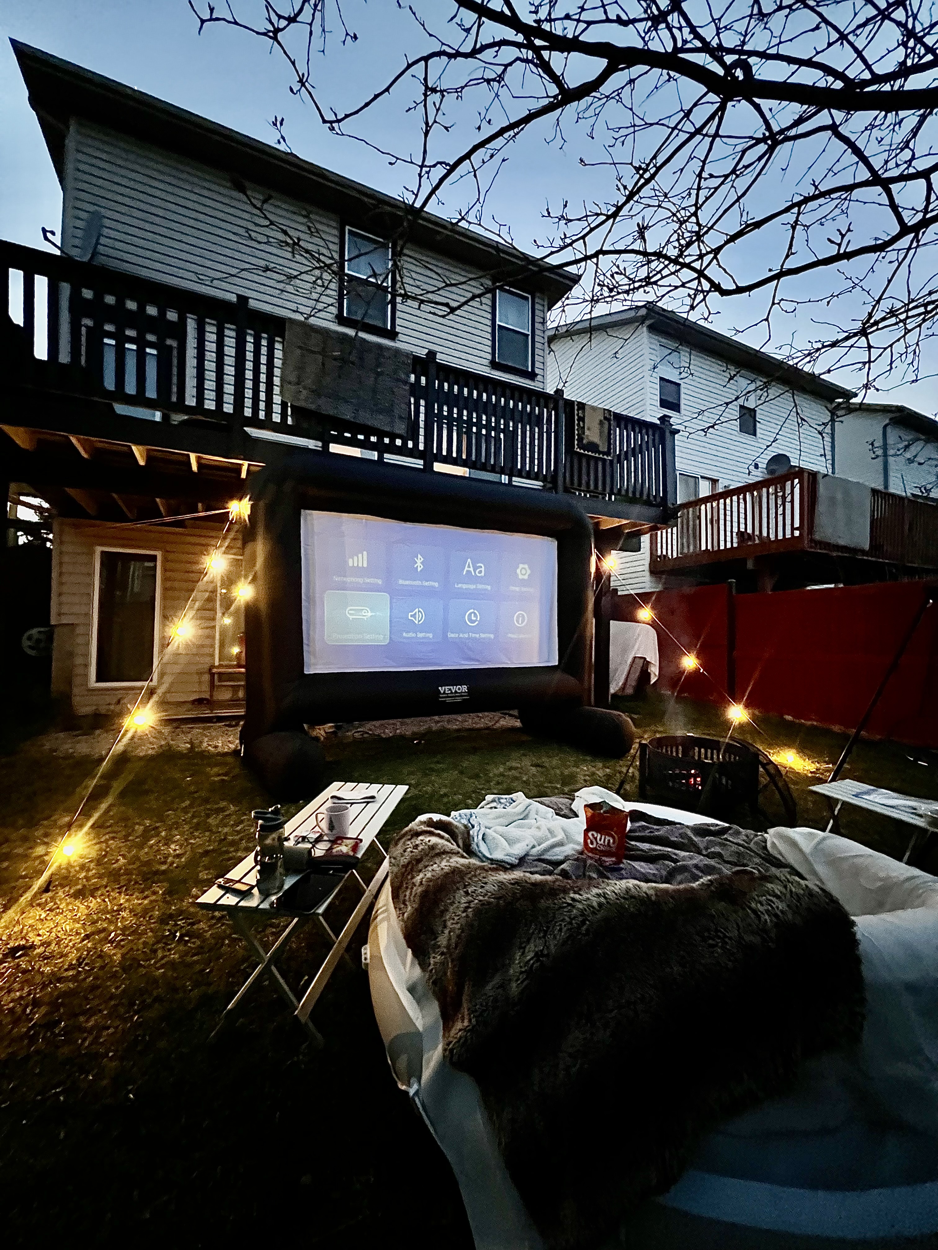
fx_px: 470
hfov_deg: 89.9
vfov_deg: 106.2
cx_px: 469
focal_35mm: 13
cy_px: 625
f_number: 1.8
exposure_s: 1/40
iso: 1000
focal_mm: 1.57
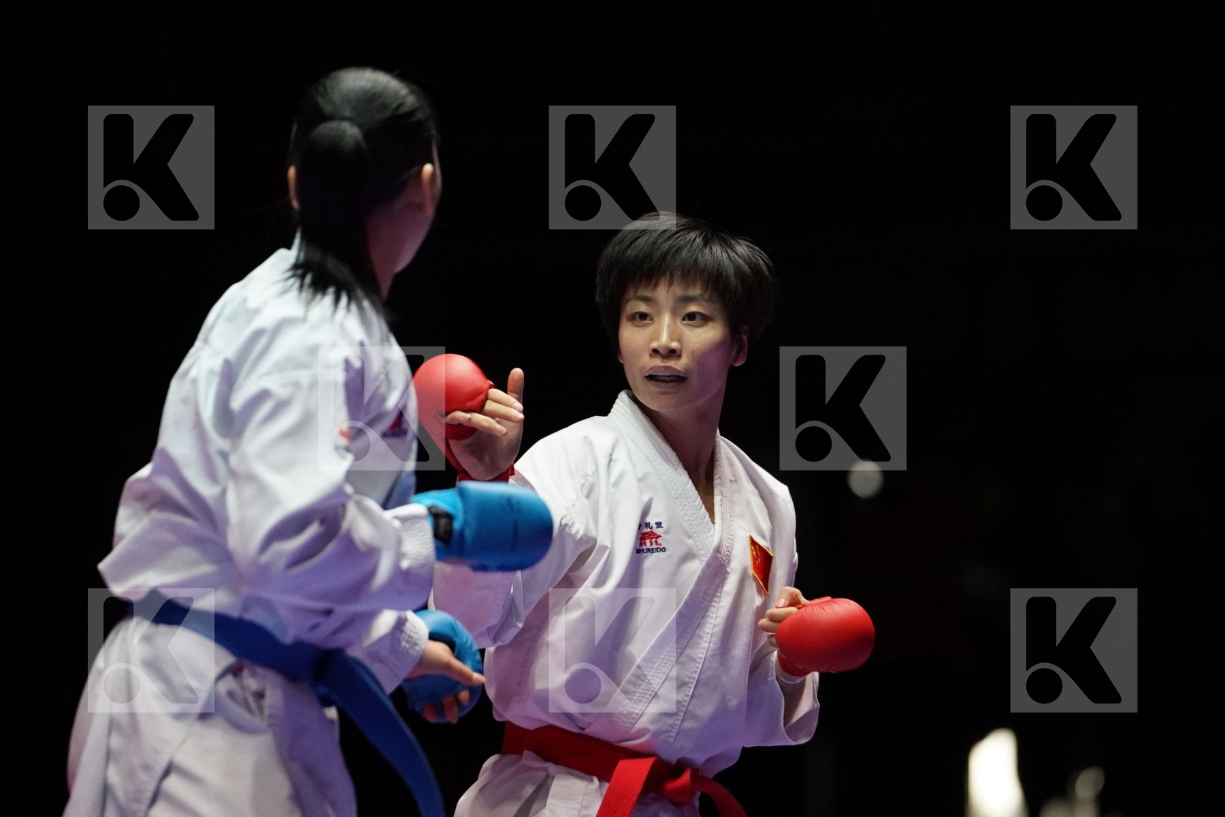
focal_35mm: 292
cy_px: 408
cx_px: 612
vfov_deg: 4.7
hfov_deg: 7.1
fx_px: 9935
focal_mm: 195
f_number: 2.8
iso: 4000
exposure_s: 1/1000
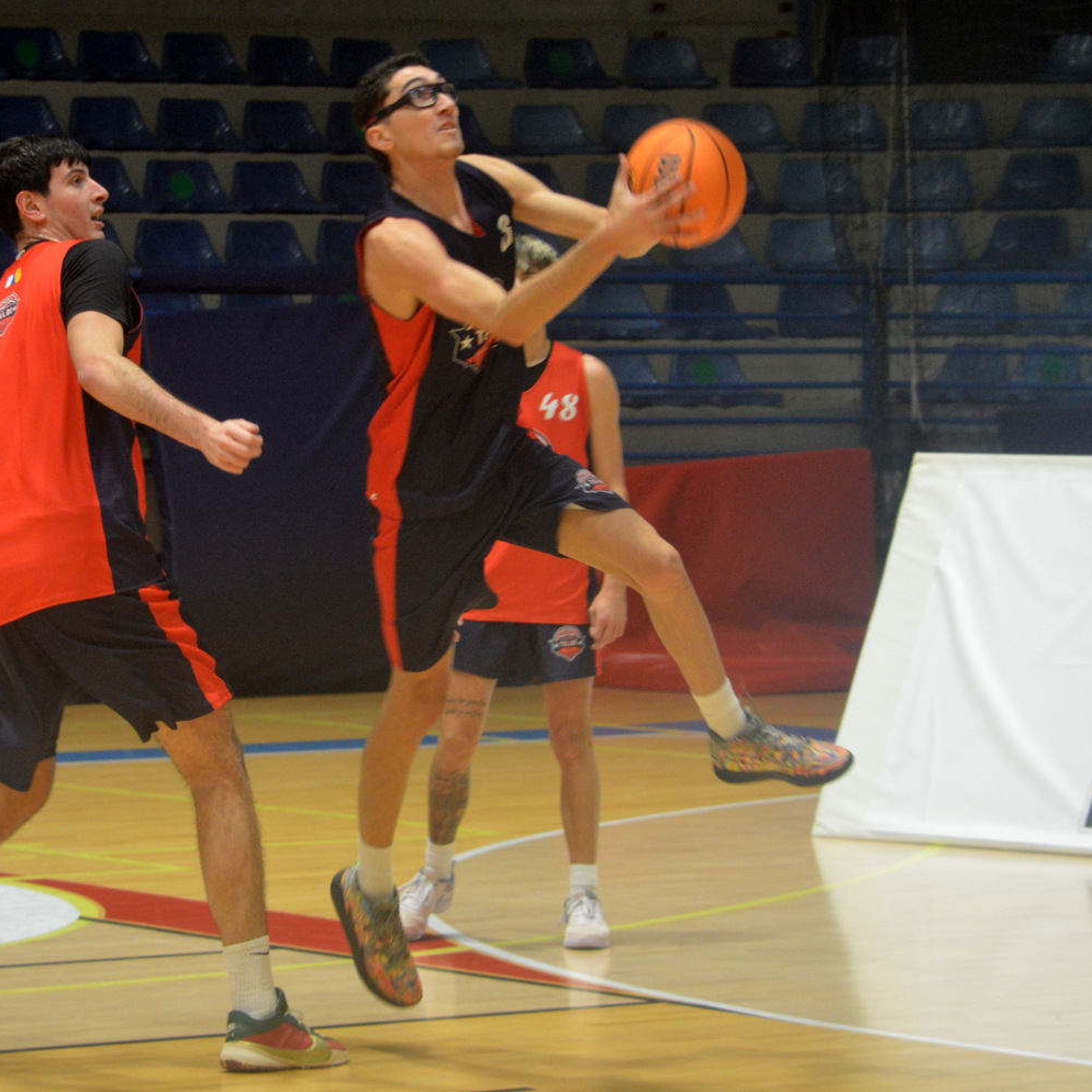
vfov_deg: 11.6
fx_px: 5354
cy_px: 546
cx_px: 347
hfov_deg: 11.6
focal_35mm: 150
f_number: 4.5
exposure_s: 1/200
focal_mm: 78
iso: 1100
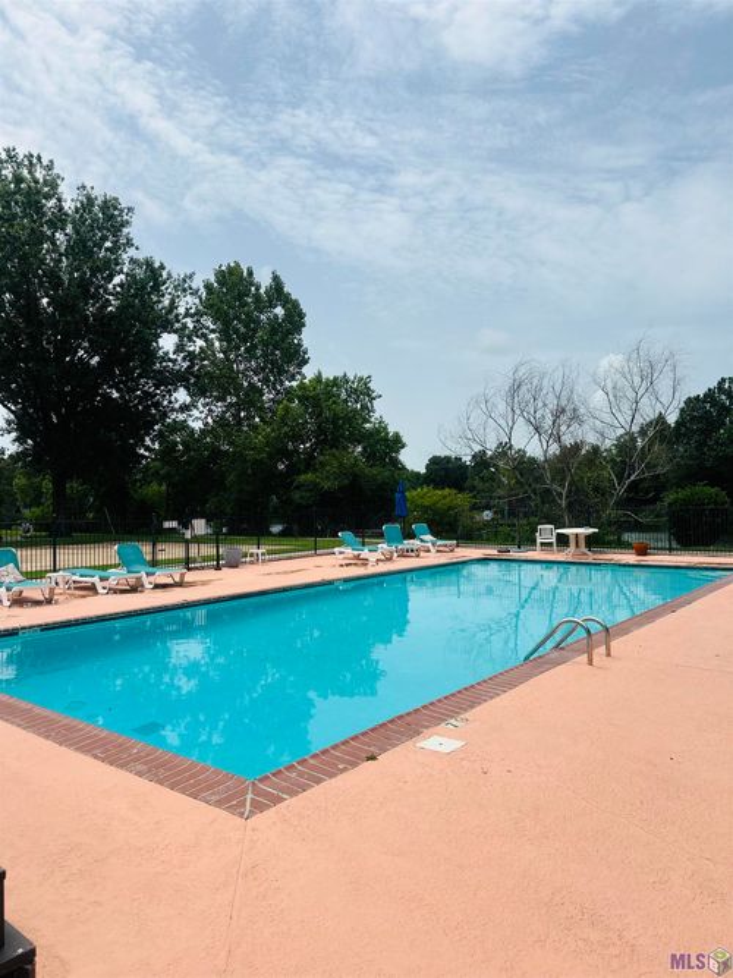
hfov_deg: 56.8
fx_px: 678
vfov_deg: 71.6
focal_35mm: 24
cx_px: 366
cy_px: 489
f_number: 1.78
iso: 80
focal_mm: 6.86
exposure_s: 1/8929
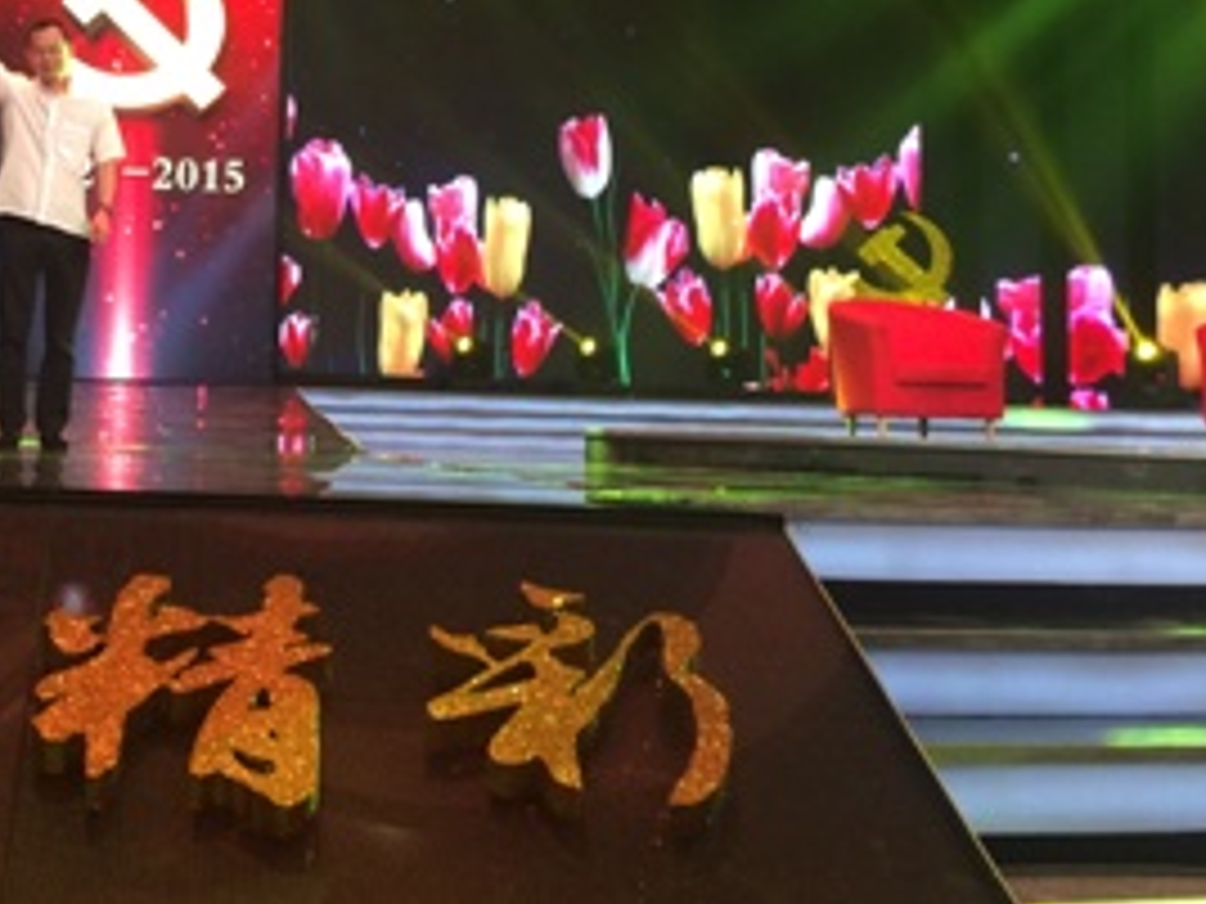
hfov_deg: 33.0
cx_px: 180
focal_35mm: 56
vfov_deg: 25.6
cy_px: 173
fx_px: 1951
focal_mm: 4.12
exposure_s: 1/30
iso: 64
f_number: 2.2
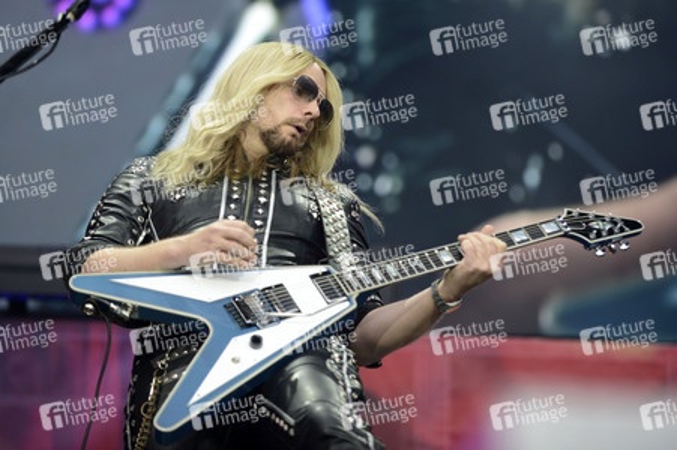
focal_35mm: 150
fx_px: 2819
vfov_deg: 9.1
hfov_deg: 13.7
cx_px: 338
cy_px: 225
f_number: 2.8
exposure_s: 1/800
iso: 400
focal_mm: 150
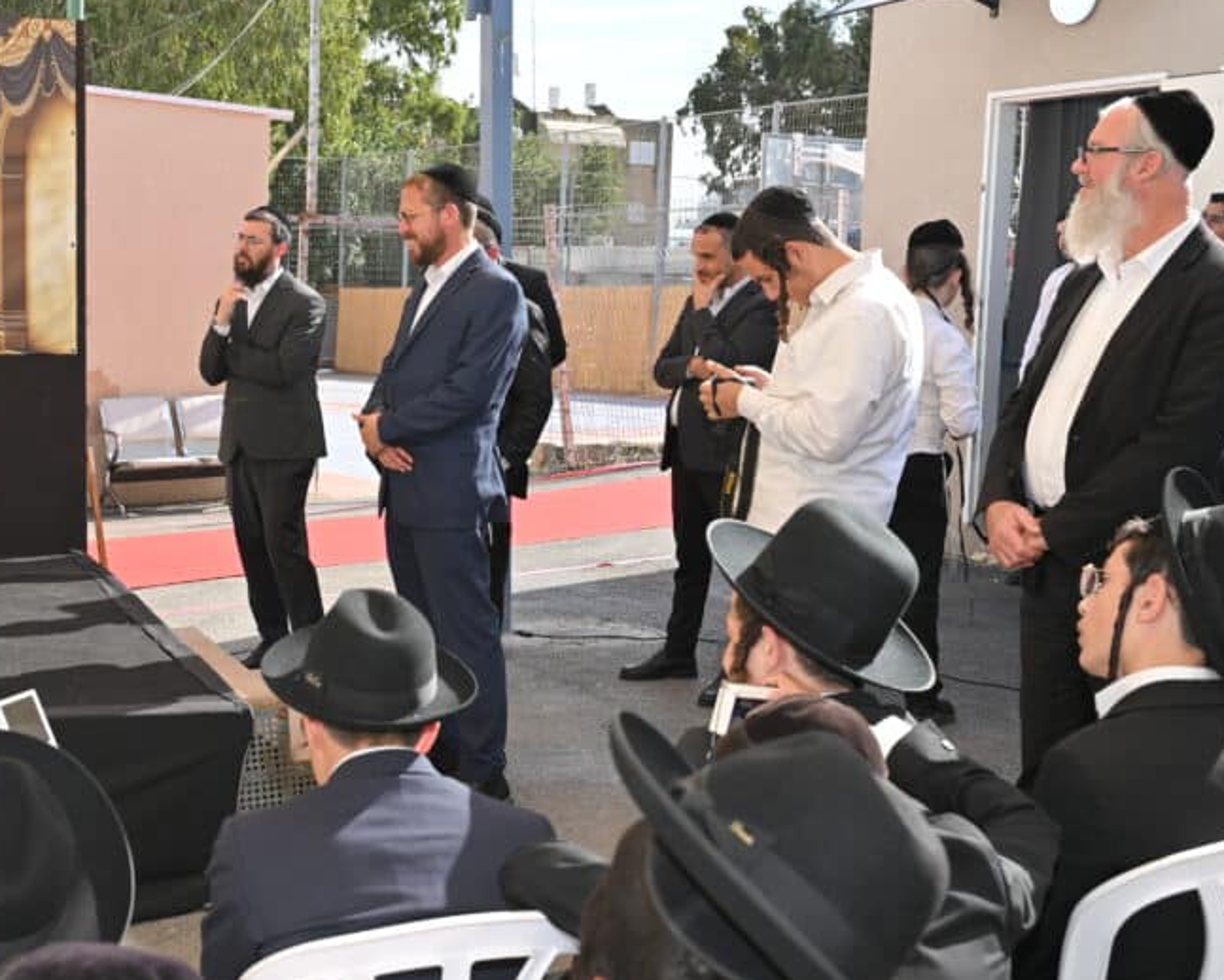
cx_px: 308
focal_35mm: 52
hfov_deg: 35.2
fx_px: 1884
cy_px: 411
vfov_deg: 29.1
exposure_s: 1/160
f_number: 7.1
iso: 100
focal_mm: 35
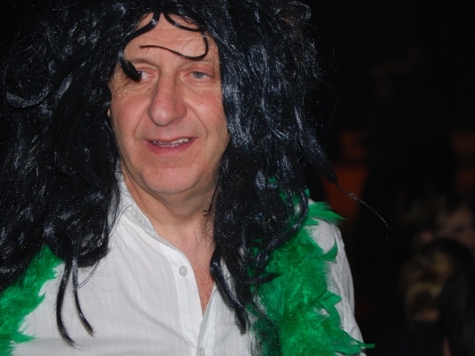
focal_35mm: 101
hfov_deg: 19.4
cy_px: 178
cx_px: 237
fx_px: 1386
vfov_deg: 14.6
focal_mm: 62
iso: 200
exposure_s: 1/60
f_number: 4.2
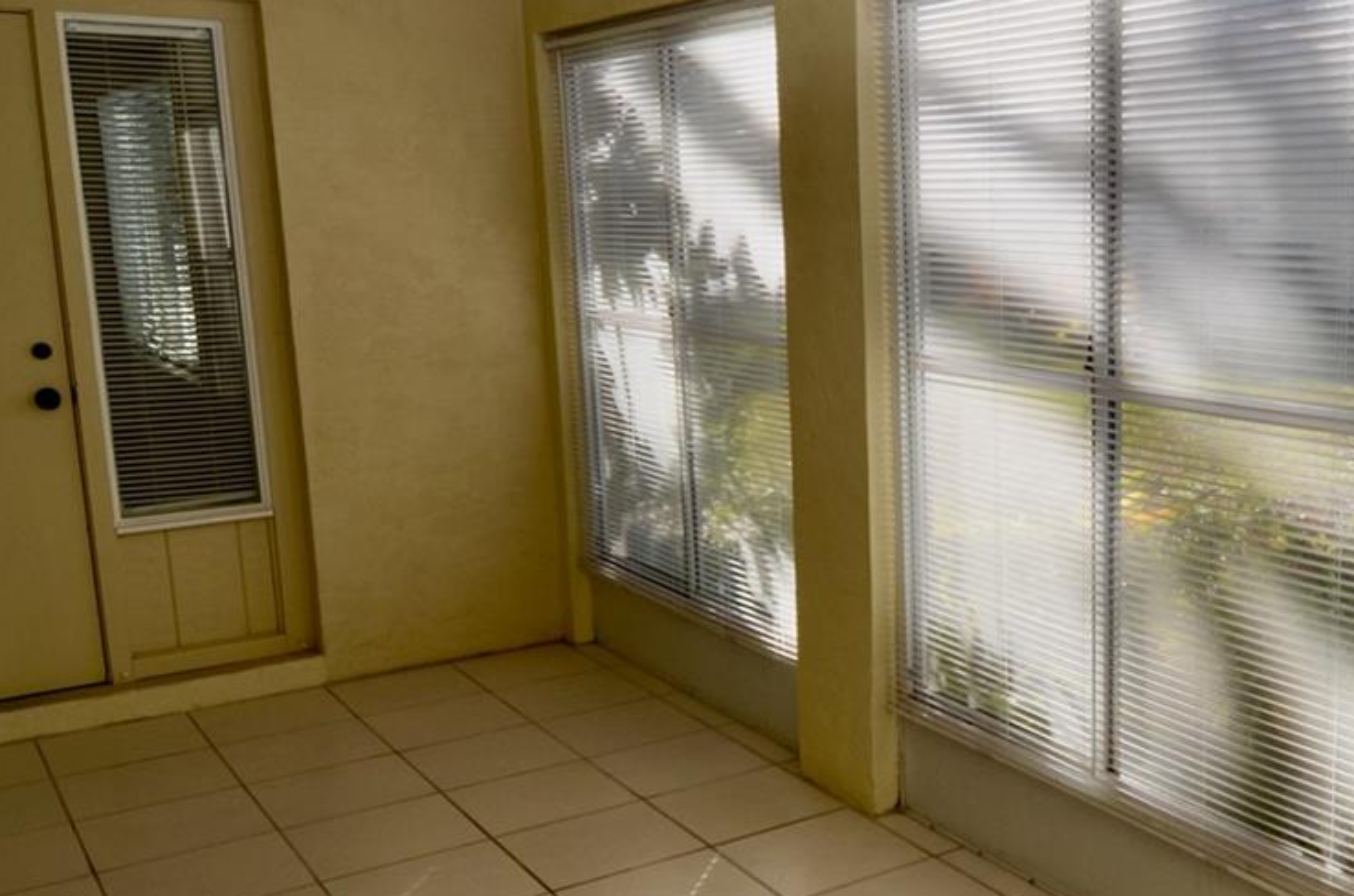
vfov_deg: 34.0
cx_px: 1024
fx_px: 1464
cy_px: 499
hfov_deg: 47.7
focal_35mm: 39
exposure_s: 1/160
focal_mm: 12
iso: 100
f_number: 6.3
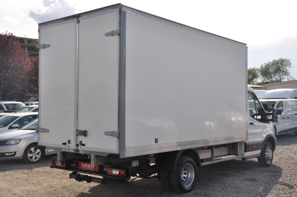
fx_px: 371
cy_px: 98
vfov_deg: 29.8
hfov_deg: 43.7
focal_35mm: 45
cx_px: 148
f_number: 9
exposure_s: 1/320
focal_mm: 30
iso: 400
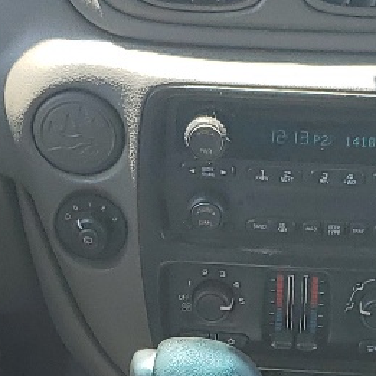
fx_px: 1733
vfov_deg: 11.8
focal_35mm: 141
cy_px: 565
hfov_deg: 12.4
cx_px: 232
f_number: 1.5
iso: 50
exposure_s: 1/333
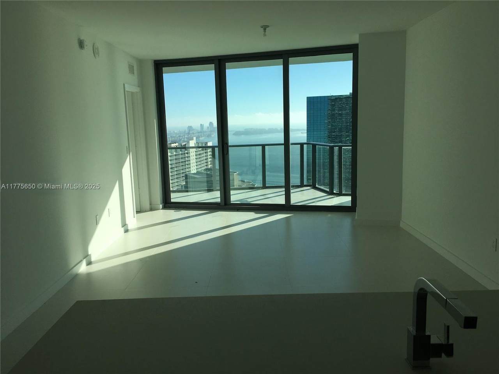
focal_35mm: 29
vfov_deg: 48.2
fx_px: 418
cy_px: 187
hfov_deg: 61.7
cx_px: 250
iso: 25
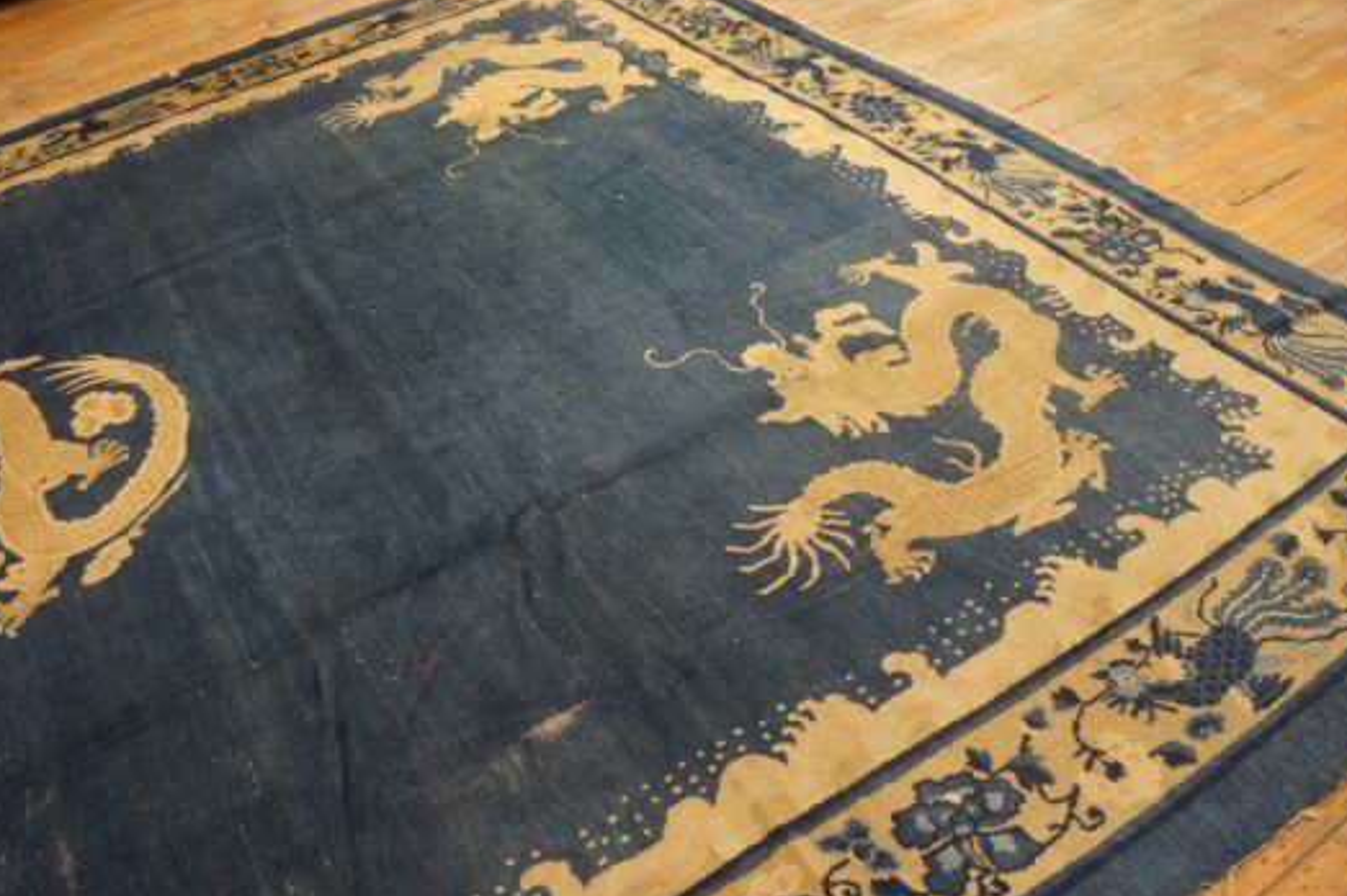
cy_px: 431
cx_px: 716
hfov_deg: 60.3
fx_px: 1159
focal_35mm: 31
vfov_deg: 42.3
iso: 1000
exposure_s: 1/60
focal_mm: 18
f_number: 4
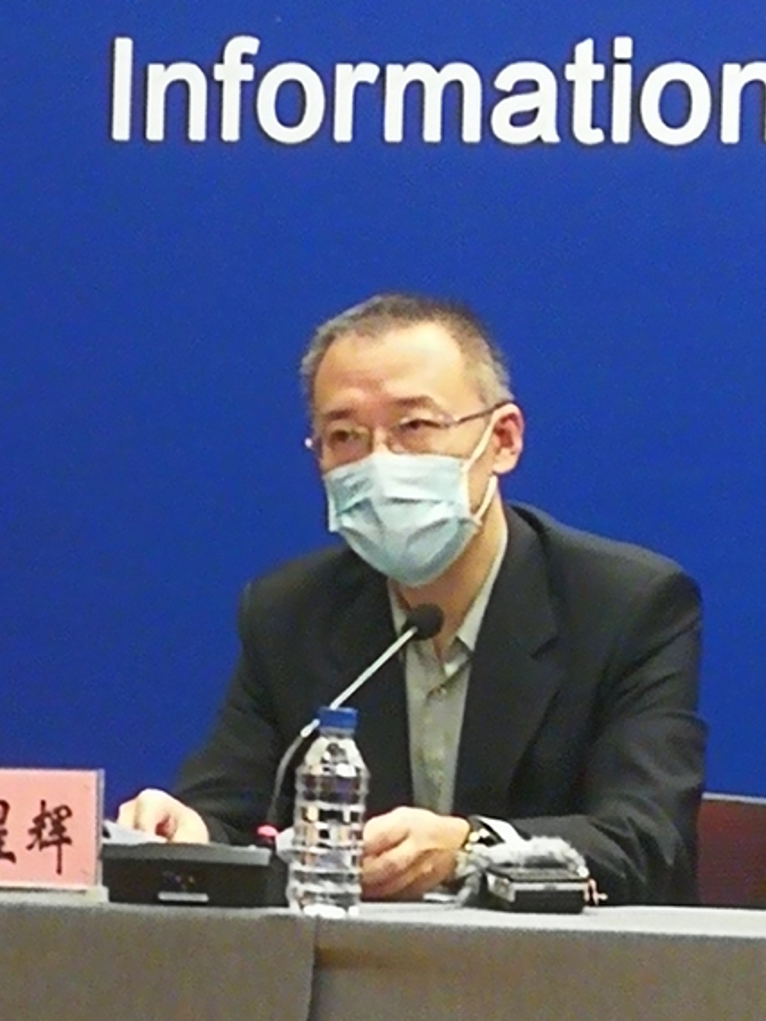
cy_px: 491
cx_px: 369
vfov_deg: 7.2
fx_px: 8173
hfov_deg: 5.4
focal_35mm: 277
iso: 200
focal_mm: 3.95
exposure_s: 1/33.3
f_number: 2.2
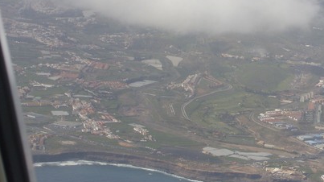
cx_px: 248
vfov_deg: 8.6
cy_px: 64
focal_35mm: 140
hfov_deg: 15.3
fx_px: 1202
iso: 50
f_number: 5.5
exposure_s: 1/309
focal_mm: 11.4
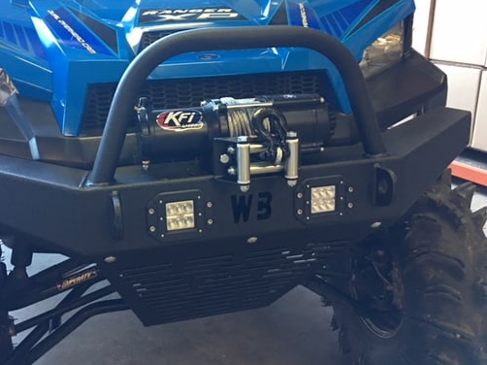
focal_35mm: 37
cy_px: 168
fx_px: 520
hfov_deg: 49.8
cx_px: 195
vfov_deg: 38.6
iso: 100
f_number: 2.2
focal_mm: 4.15
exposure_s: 1/15
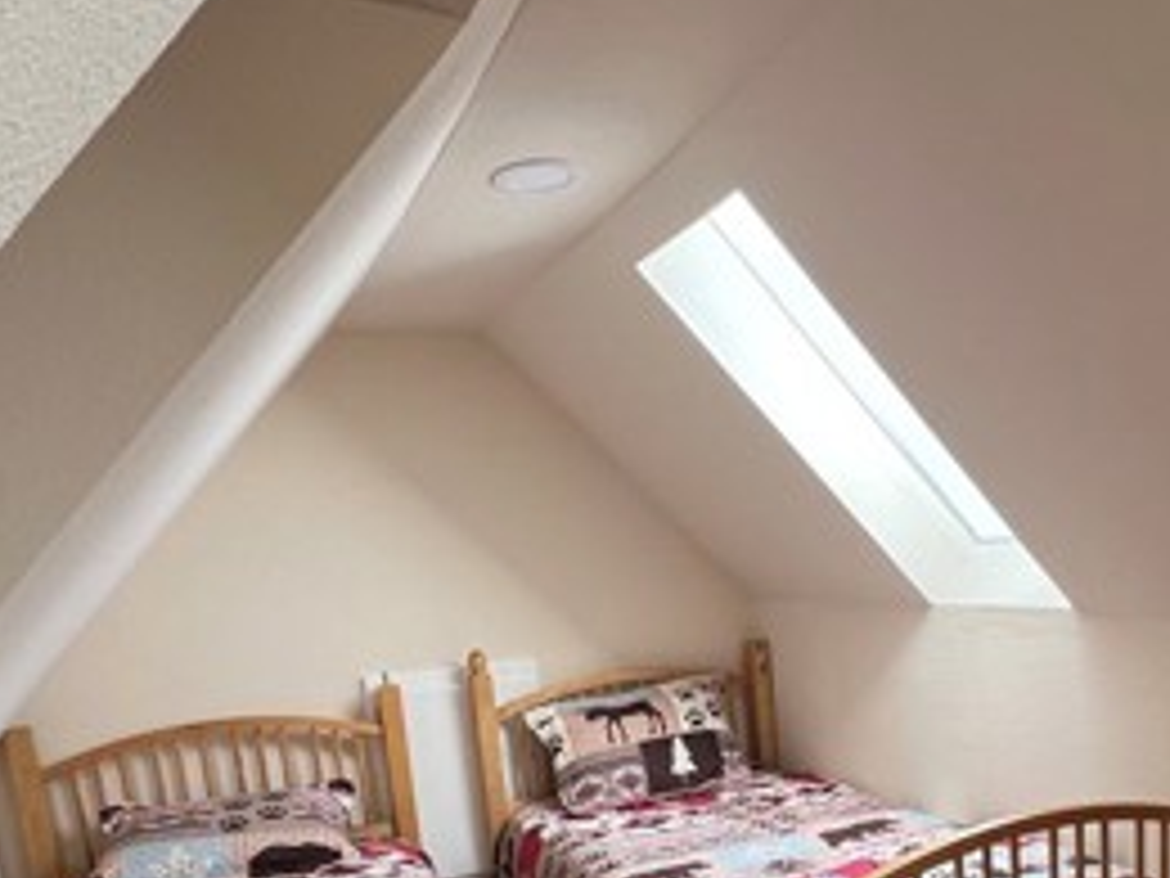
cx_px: 711
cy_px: 792
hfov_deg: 56.3
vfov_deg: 40.7
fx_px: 1082
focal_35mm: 32
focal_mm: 1.57
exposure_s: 1/99
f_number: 1.8
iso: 160
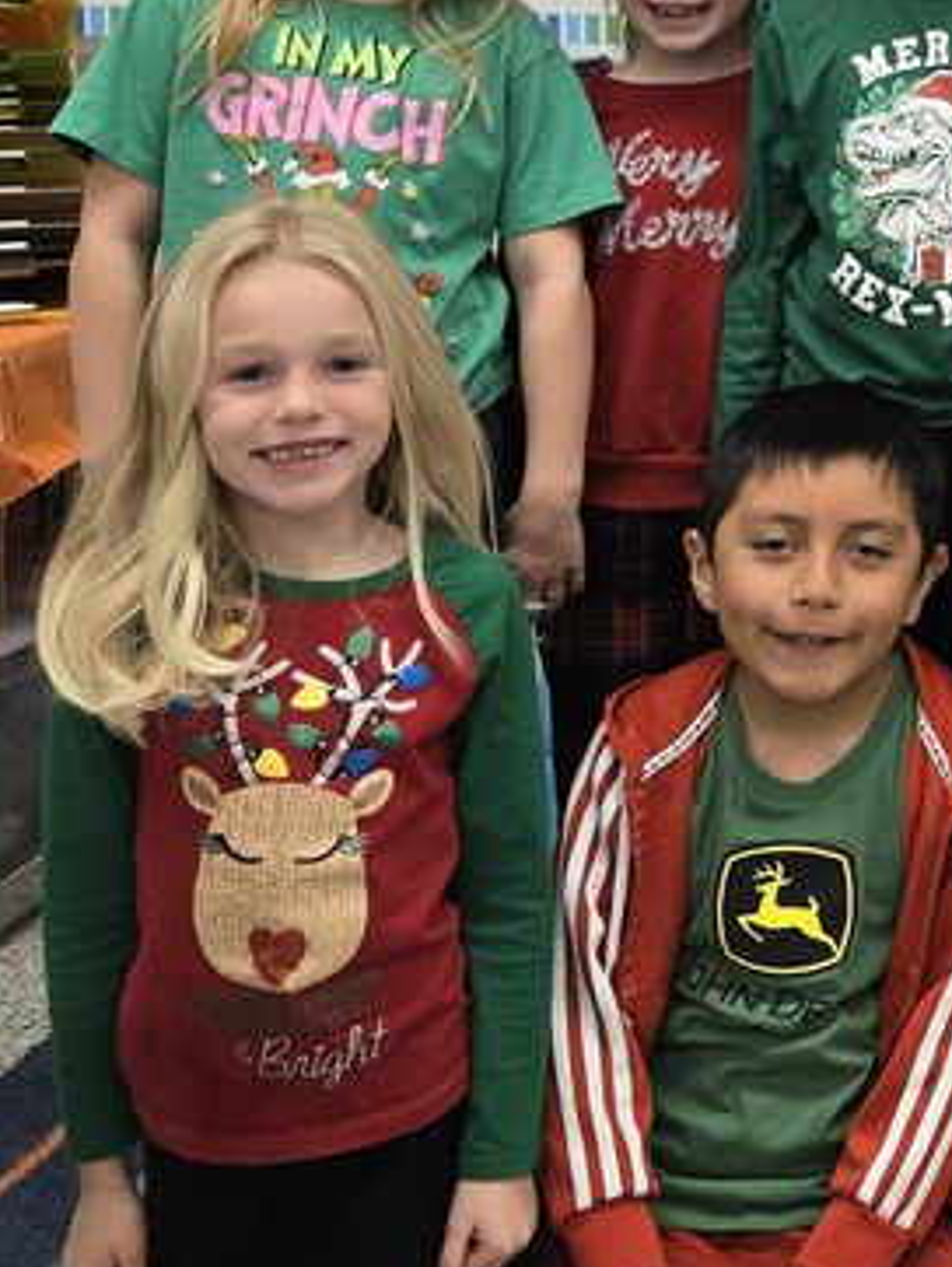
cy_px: 245
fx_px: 2381
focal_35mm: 65
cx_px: 1228
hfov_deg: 20.7
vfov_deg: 29.1
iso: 125
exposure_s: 1/120
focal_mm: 5.4
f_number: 1.8
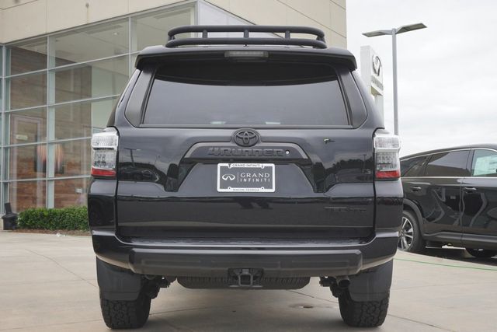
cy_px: 166
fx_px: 642
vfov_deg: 29.0
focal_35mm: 46
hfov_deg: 42.3
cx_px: 248
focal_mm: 31
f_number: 13
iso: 160
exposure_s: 1/60
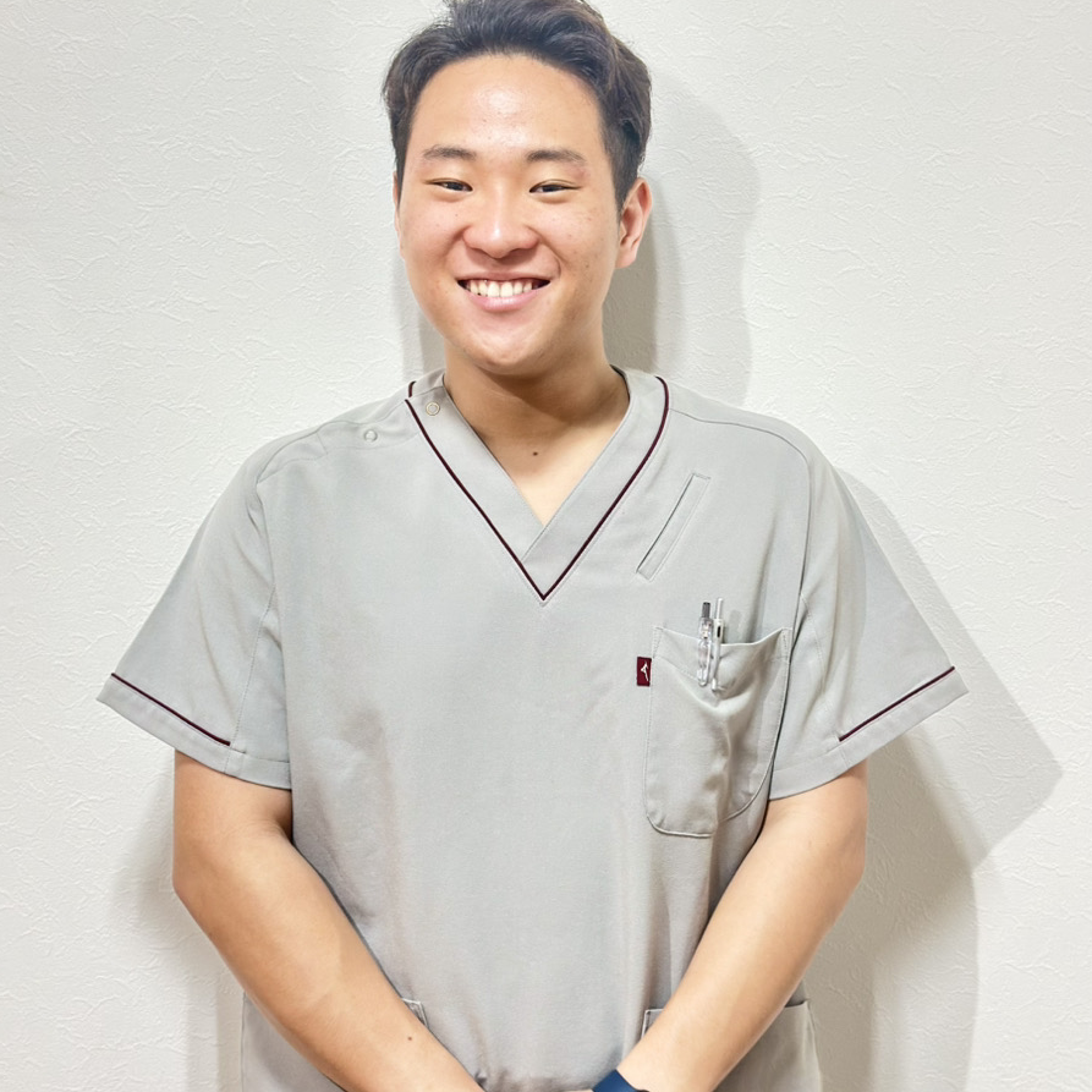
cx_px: 544
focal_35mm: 57
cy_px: 505
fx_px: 2034
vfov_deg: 30.0
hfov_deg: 30.0
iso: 160
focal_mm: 6.86
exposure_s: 1/60
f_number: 1.78
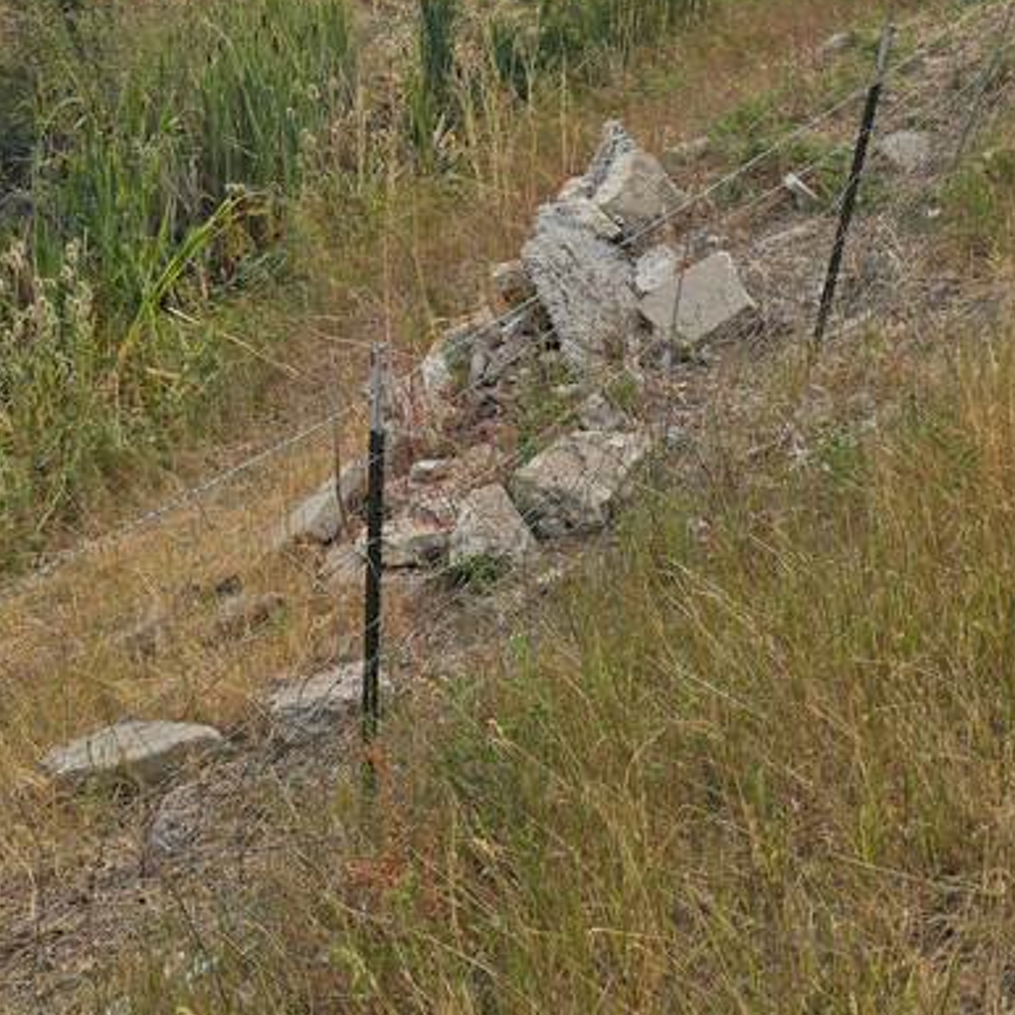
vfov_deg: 30.5
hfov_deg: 31.4
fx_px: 1791
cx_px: 329
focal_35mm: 54
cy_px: 131
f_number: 1.7
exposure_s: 1/490
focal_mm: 6.3
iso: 12
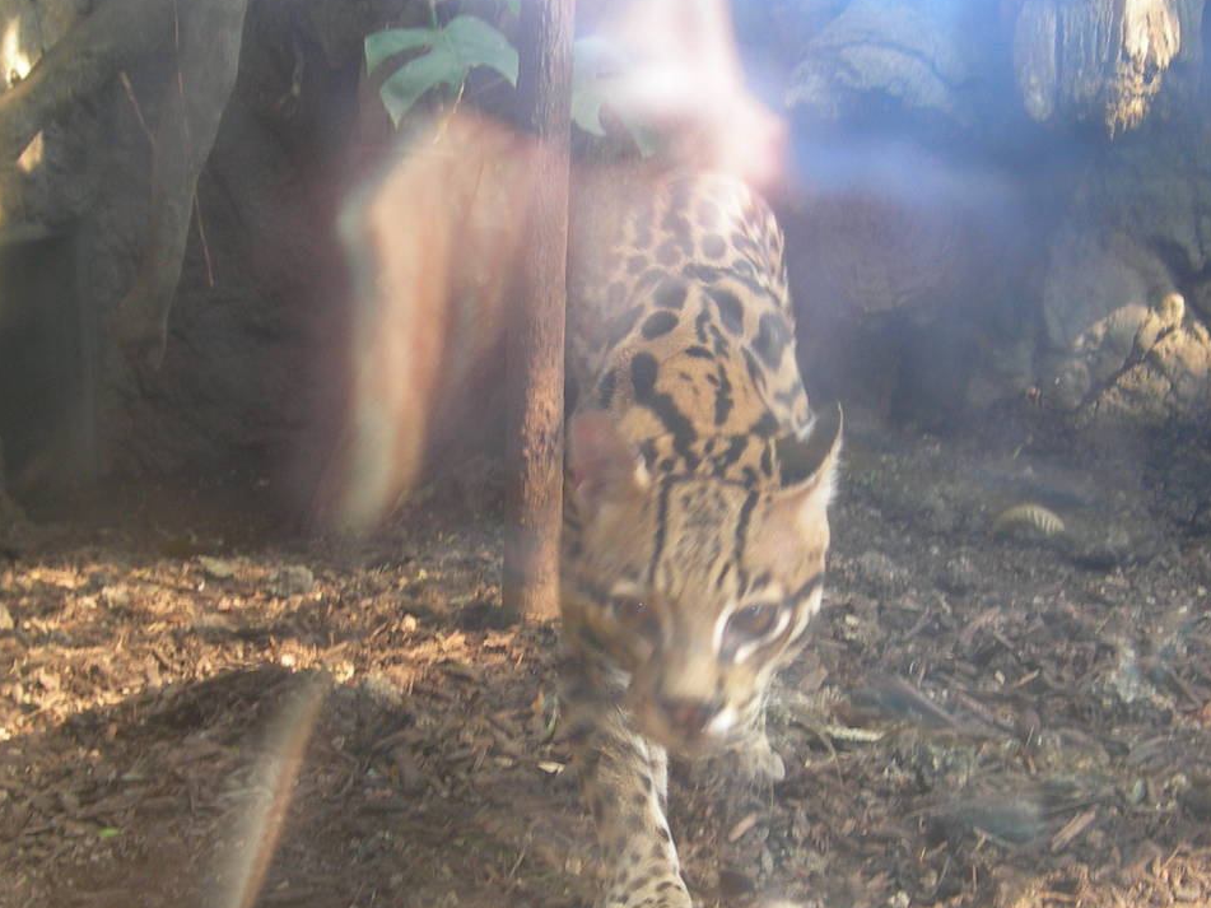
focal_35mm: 69
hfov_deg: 28.2
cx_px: 586
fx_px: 2414
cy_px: 663
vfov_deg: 21.2
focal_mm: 8.5
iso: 50
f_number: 2.9
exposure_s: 1/30
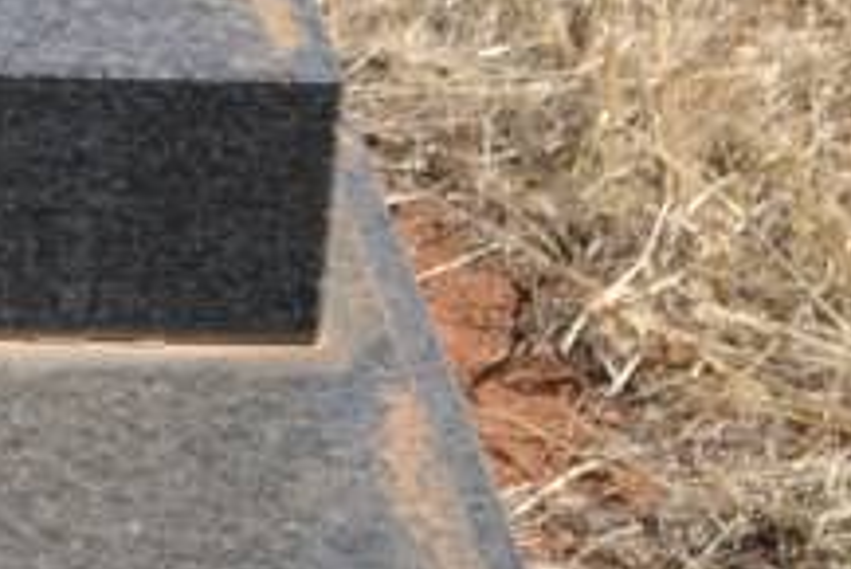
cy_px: -957
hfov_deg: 5.5
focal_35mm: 365
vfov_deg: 3.7
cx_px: -933
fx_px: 8634
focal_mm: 44
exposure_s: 1/125
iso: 110
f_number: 5.3
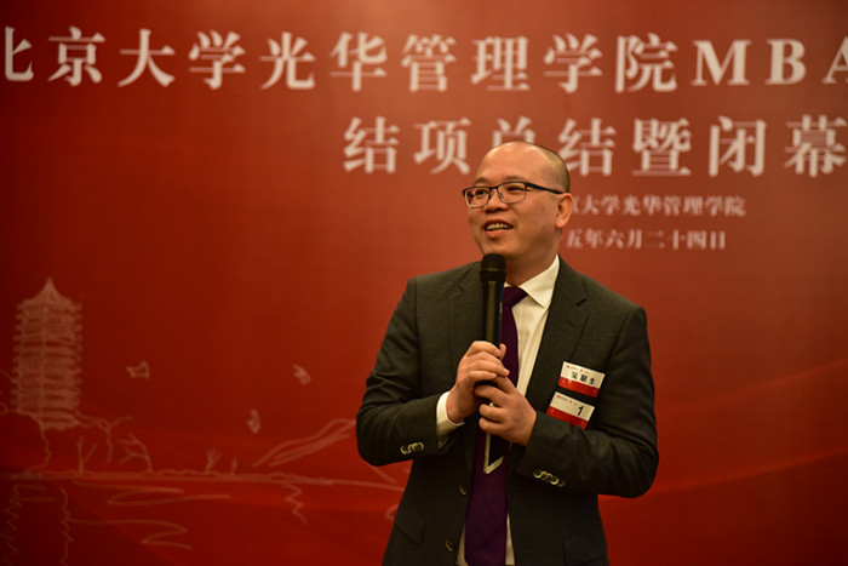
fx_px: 1885
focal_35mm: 80
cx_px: 424
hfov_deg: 25.4
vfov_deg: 17.1
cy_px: 283
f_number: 4
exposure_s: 1/125
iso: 2500
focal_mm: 80
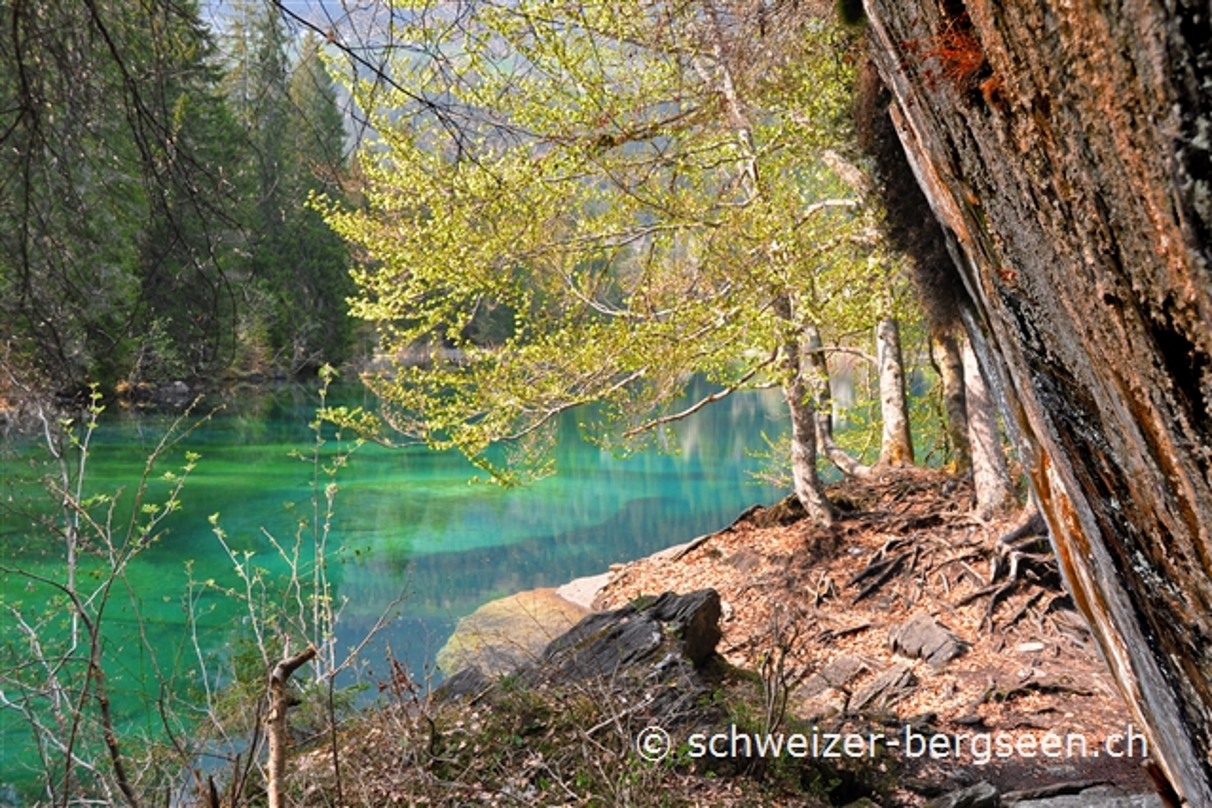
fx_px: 1212
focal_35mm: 36
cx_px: 606
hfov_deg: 53.1
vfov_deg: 36.9
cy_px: 404
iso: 200
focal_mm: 24
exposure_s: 1/160
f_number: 6.3
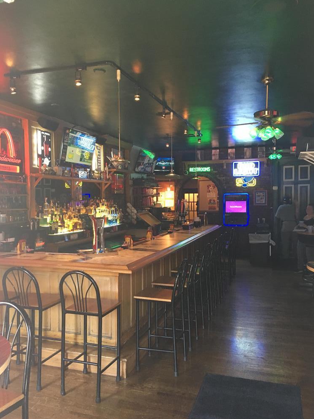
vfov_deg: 60.0
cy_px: 214
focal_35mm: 30
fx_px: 363
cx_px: 155
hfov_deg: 46.8
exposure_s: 1/30
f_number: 2.2
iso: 160
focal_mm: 4.15
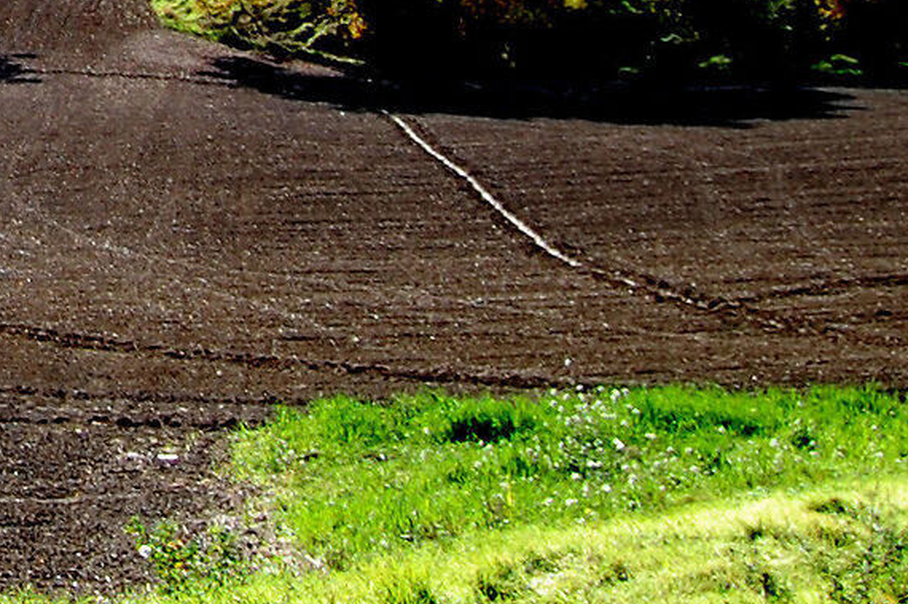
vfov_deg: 9.2
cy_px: -663
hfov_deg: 13.2
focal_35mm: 139
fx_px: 3503
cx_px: -784
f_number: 8
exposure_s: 1/100
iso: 200
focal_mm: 22
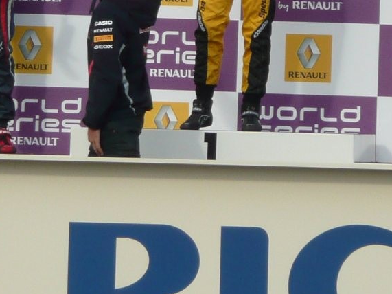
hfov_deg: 2.0
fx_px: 11378
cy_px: -23
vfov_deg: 1.5
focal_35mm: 1005
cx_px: 124
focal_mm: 46
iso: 100
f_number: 4.9
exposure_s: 1/320
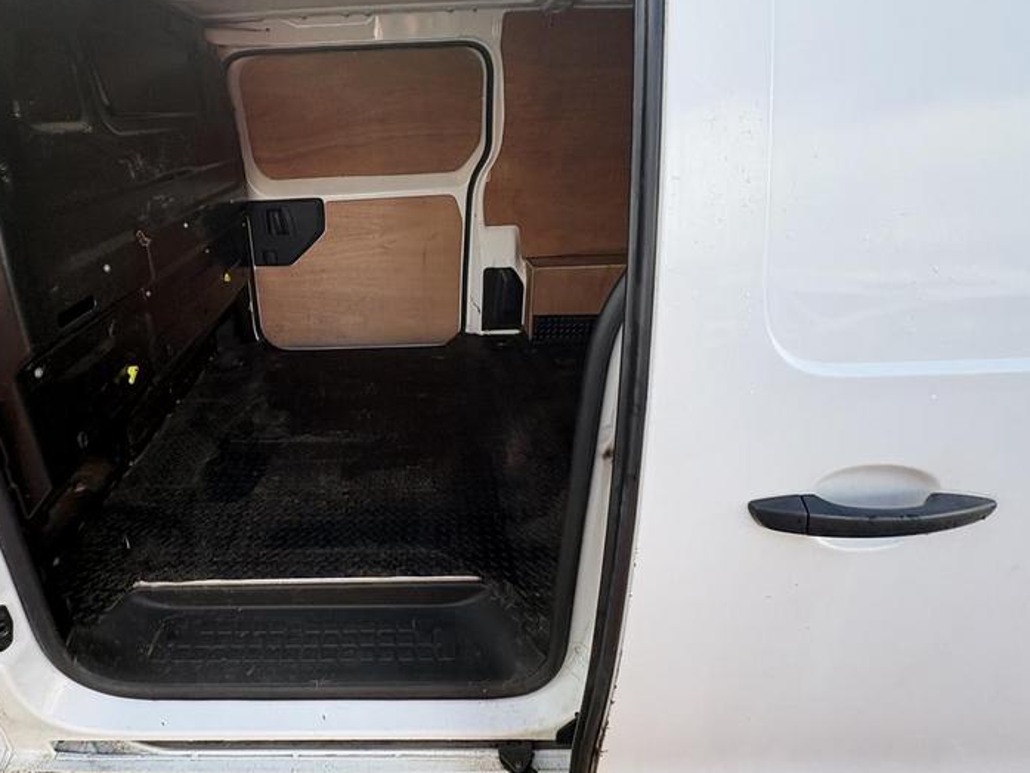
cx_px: 384
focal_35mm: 18
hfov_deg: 86.0
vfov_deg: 70.9
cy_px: 312
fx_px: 536
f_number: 2.2
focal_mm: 2.22
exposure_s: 1/177
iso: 64
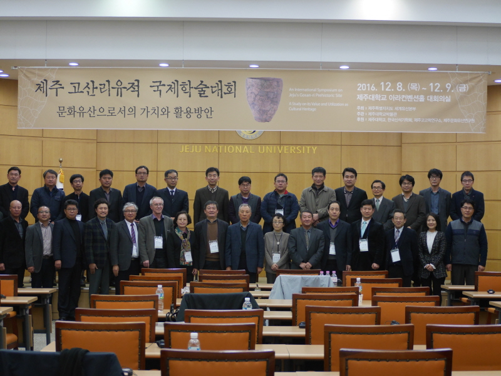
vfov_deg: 18.5
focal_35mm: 80
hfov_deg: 24.4
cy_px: 188
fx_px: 1159
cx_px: 250
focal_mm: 40
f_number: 4
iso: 1000
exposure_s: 1/100
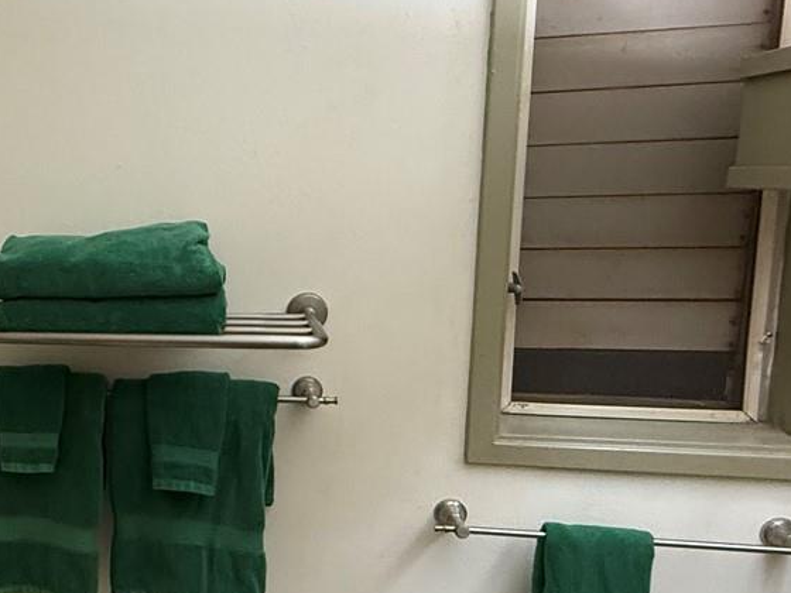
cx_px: -28
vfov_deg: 35.9
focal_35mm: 40
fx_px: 914
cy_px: 332
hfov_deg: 40.1
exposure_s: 1/120
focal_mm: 2.22
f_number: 2.2
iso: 320
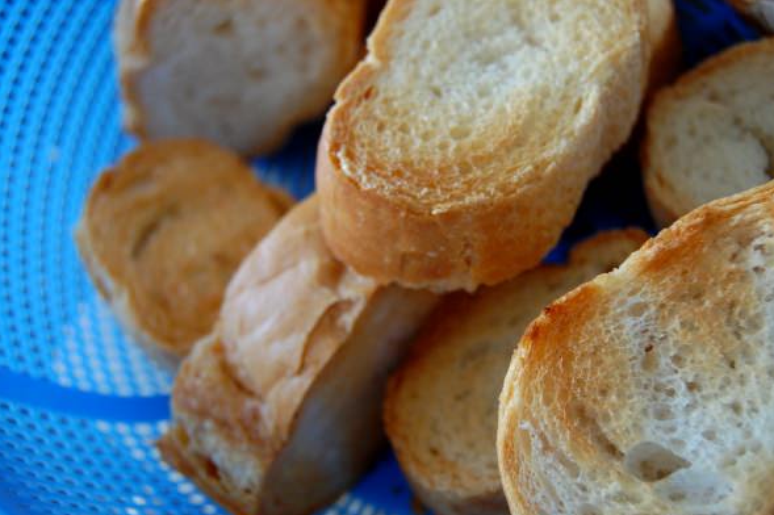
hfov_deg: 35.0
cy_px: 241
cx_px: 448
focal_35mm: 57
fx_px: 1225
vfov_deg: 23.7
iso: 400
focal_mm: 32
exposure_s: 1/40
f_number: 4.5
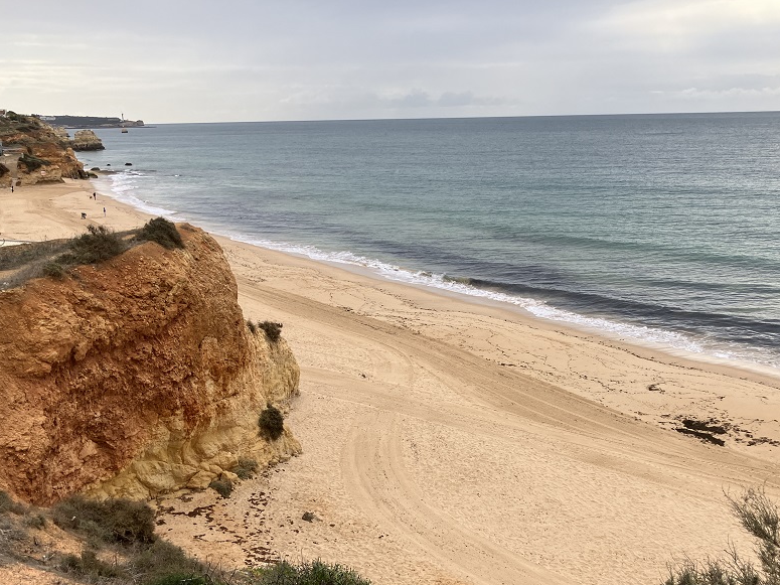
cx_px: 448
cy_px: 385
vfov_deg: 38.3
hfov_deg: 50.0
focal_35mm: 37
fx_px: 834
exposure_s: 1/823
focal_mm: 3.99
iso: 32
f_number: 1.8
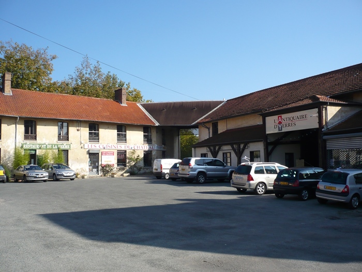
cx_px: 181
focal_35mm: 35
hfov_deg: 52.6
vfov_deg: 40.7
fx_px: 366
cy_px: 136
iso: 100
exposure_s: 1/160
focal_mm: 5.8
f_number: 8
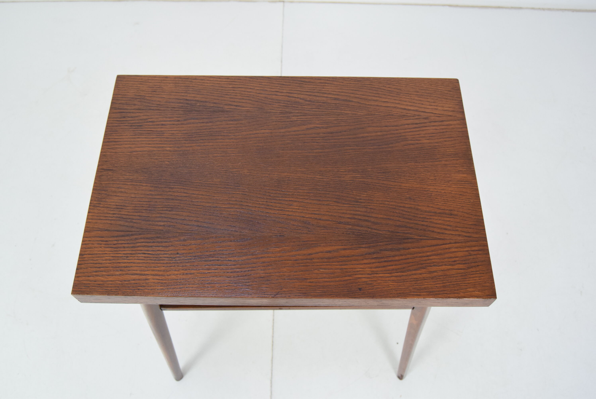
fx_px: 547
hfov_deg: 57.2
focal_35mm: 33
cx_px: 298
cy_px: 200
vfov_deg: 40.0
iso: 1600
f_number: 5
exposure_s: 1/100
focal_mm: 22
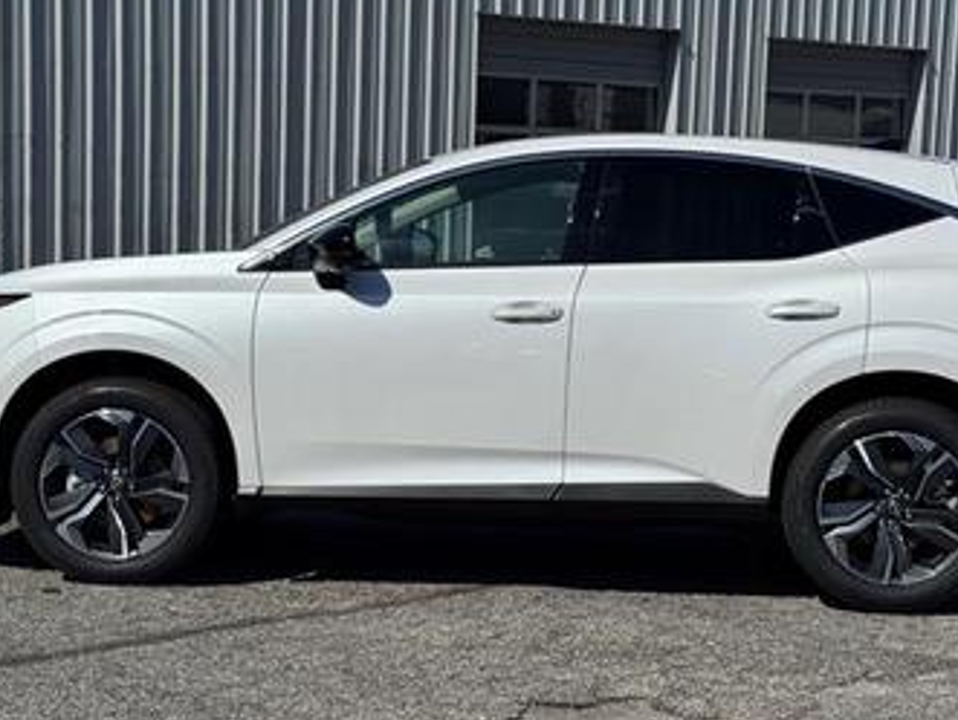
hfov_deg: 26.6
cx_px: 530
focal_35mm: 73
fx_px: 2022
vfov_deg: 20.2
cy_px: 376
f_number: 1.78
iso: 80
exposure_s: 1/15385
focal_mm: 6.76
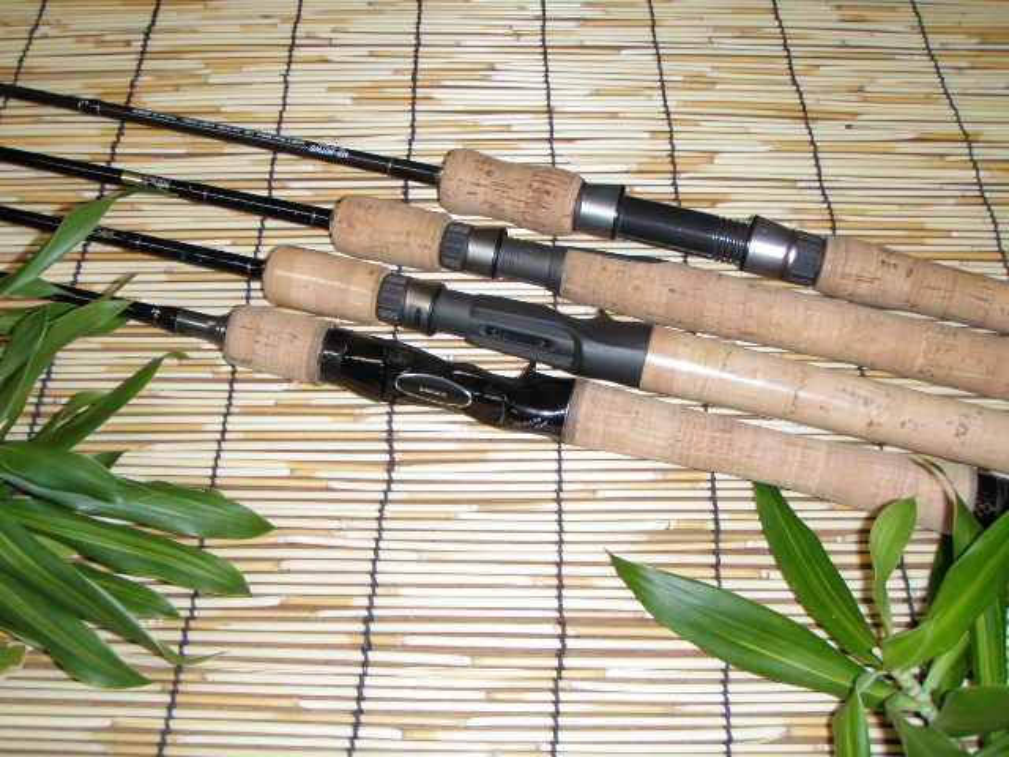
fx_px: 1108
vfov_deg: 37.7
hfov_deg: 49.0
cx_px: 504
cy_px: 378
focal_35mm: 38
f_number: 3.5
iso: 100
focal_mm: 6.7
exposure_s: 1/30
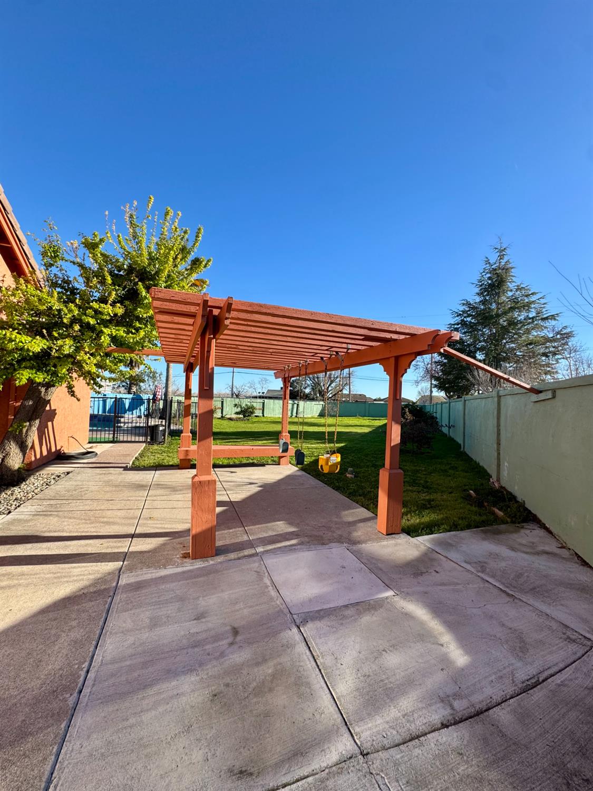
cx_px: 296
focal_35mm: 14
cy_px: 396
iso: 50
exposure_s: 1/1078
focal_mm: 2.22
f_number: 2.2
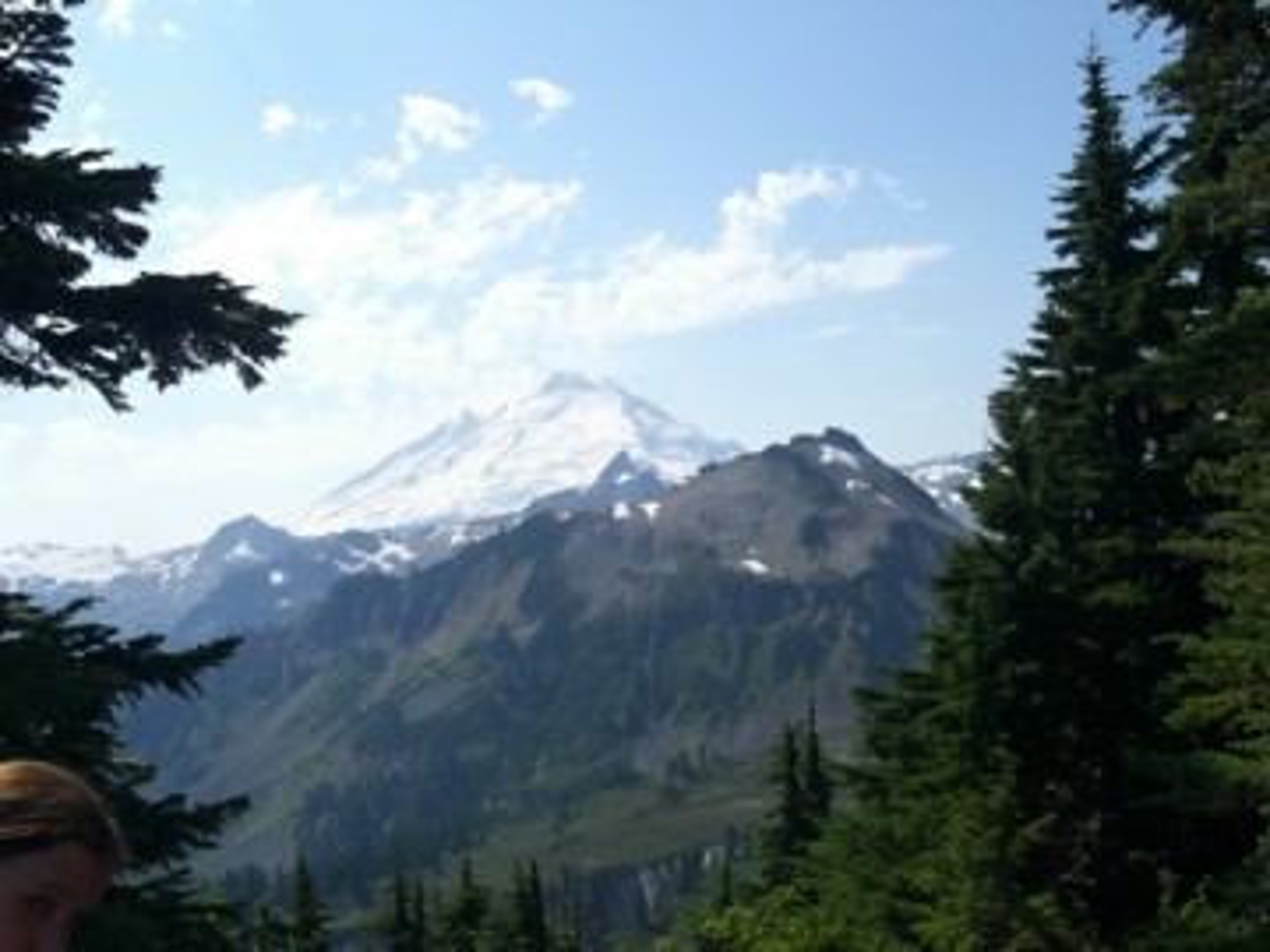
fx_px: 1394
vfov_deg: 37.7
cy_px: 476
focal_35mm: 38
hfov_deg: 49.0
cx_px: 635
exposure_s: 1/1000
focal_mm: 6.3
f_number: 4.4
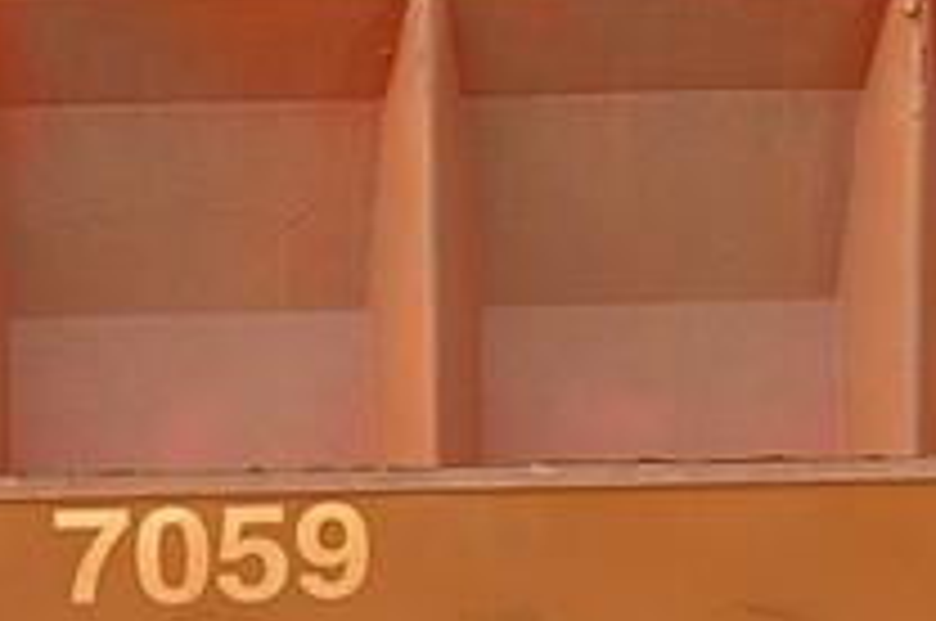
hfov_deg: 10.1
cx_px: 171
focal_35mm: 203
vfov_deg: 6.7
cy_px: 853
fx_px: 5270
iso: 200
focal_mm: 22
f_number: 6.7
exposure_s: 1/180
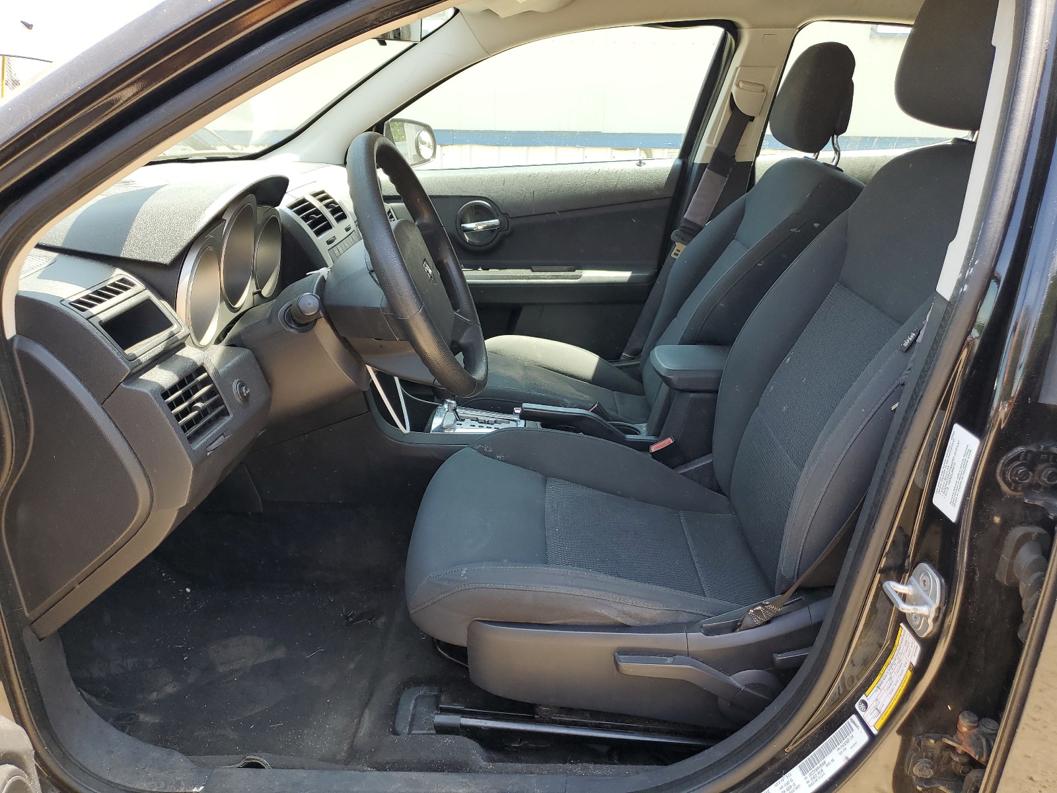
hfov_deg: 67.3
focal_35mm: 26
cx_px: 528
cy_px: 396
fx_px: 794
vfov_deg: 53.1
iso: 50
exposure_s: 1/256
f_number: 1.5
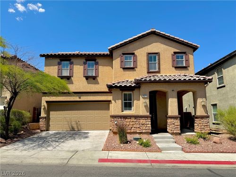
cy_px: 88
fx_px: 164
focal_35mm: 24
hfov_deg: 71.6
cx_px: 118
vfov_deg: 56.8
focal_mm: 6.76
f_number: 1.78
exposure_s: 1/4975
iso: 80
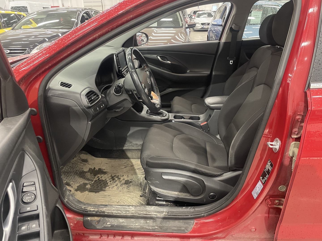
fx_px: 242
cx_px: 161
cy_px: 120
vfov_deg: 53.1
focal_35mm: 26
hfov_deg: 67.3
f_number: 1.6
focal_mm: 4.2
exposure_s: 1/50
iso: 500
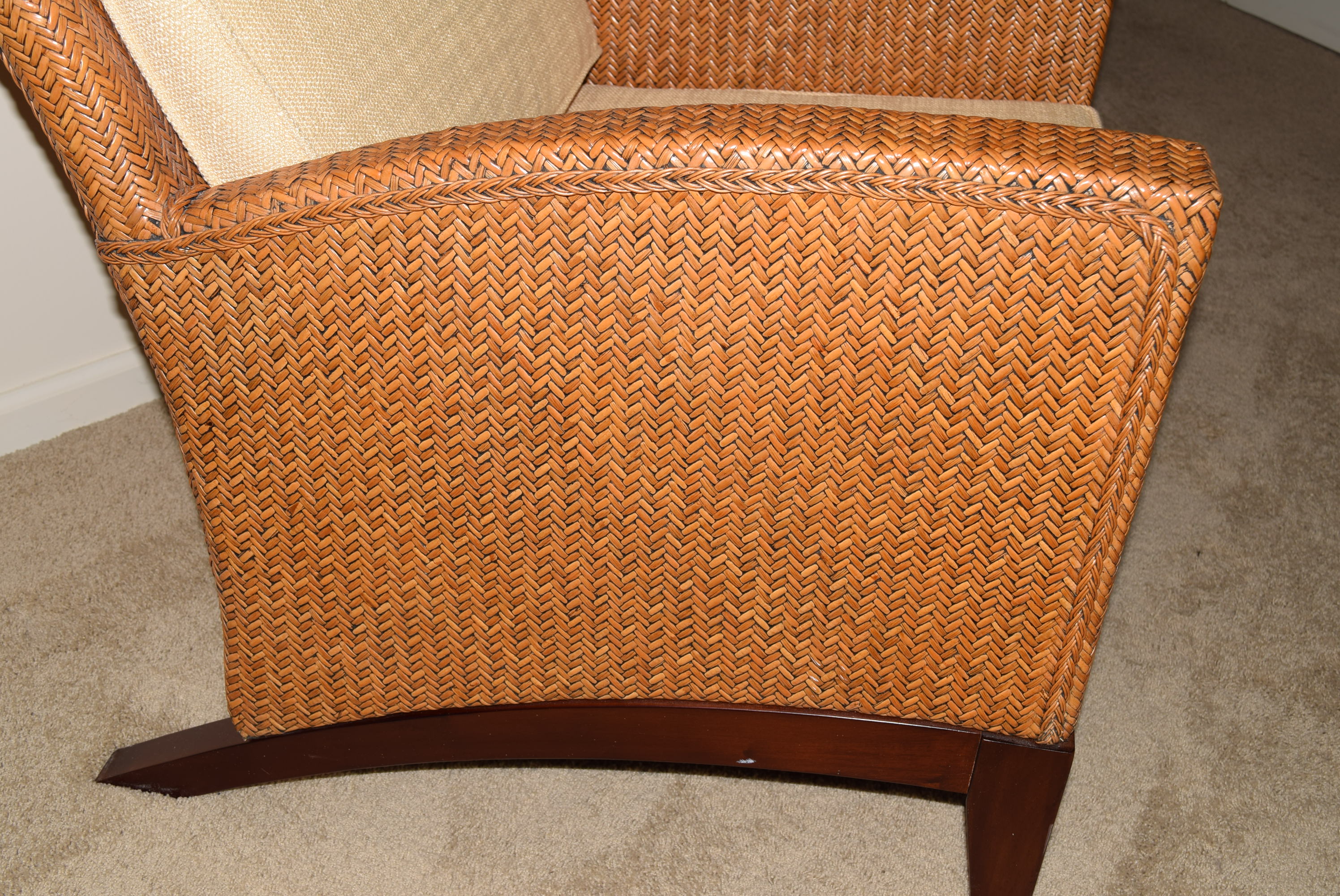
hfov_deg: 47.9
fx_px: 1509
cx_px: 670
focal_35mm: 40
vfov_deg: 33.1
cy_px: 448
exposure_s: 1/60
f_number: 8
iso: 100
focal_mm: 27
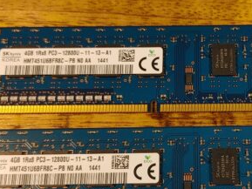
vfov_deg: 27.0
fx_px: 393
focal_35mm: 54
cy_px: 118
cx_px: 202
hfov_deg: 34.4
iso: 150
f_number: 1.8
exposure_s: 1/100
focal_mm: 4.81
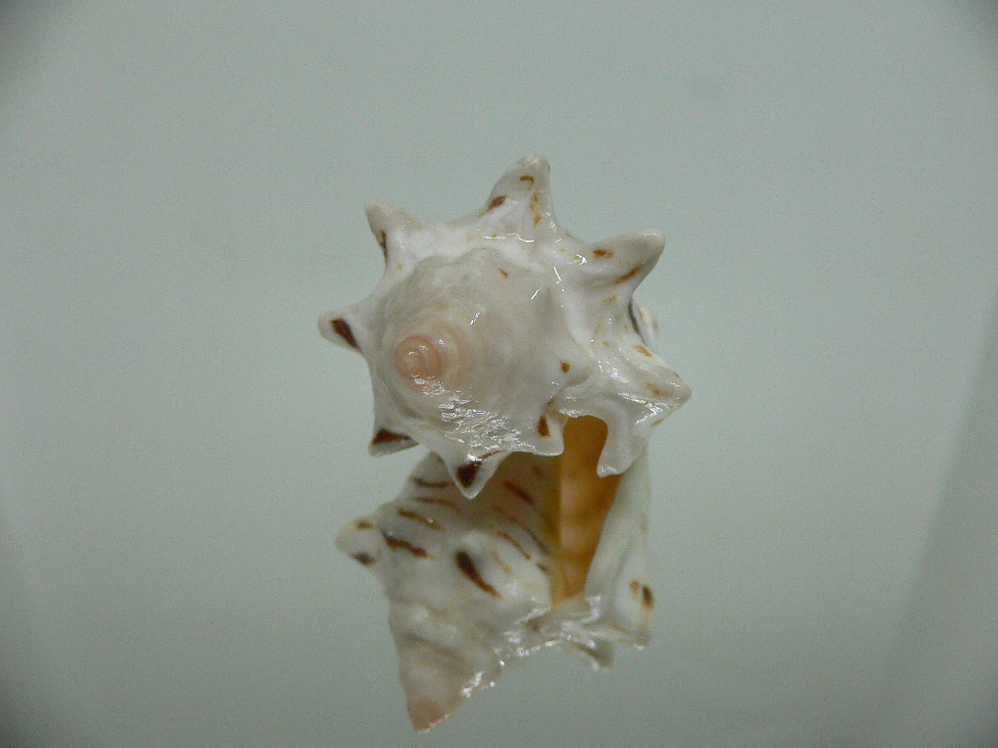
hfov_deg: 52.6
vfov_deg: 40.7
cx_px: 499
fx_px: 1009
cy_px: 374
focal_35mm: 35
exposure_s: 1/60
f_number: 2.8
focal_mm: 4.6
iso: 200
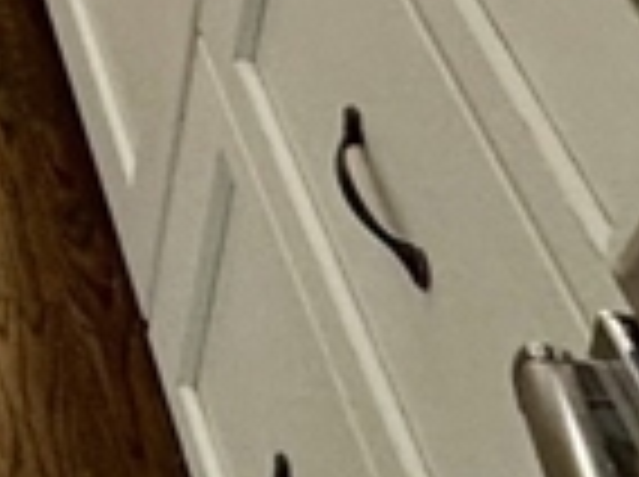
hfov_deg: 15.3
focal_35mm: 101
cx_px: -670
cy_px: -936
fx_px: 1861
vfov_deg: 10.5
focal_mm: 2.22
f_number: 2.2
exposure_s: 1/60
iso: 250
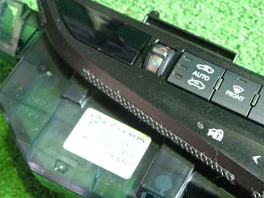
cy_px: 151
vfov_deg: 26.2
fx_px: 419
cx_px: 181
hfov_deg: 34.5
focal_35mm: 55
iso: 500
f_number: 2.3
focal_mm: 5.4
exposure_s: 1/30
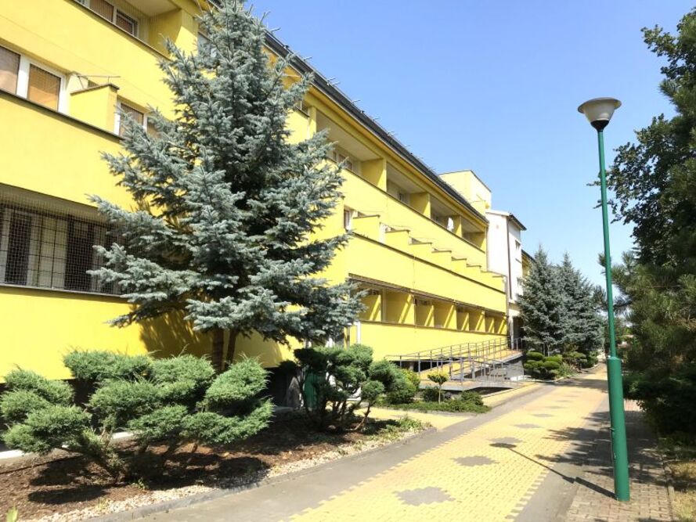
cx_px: 348
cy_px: 261
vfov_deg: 49.8
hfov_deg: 63.4
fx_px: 563
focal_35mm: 28
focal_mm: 3.99
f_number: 1.8
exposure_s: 1/2179
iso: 20
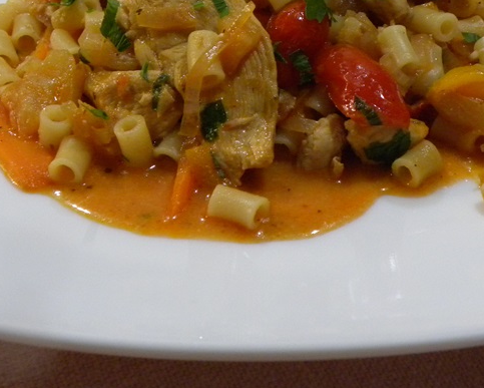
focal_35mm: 84
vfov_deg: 18.2
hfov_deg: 22.7
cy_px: 99
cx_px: 293
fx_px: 1204
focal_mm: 9.2
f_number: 3.5
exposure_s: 1/51
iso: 400
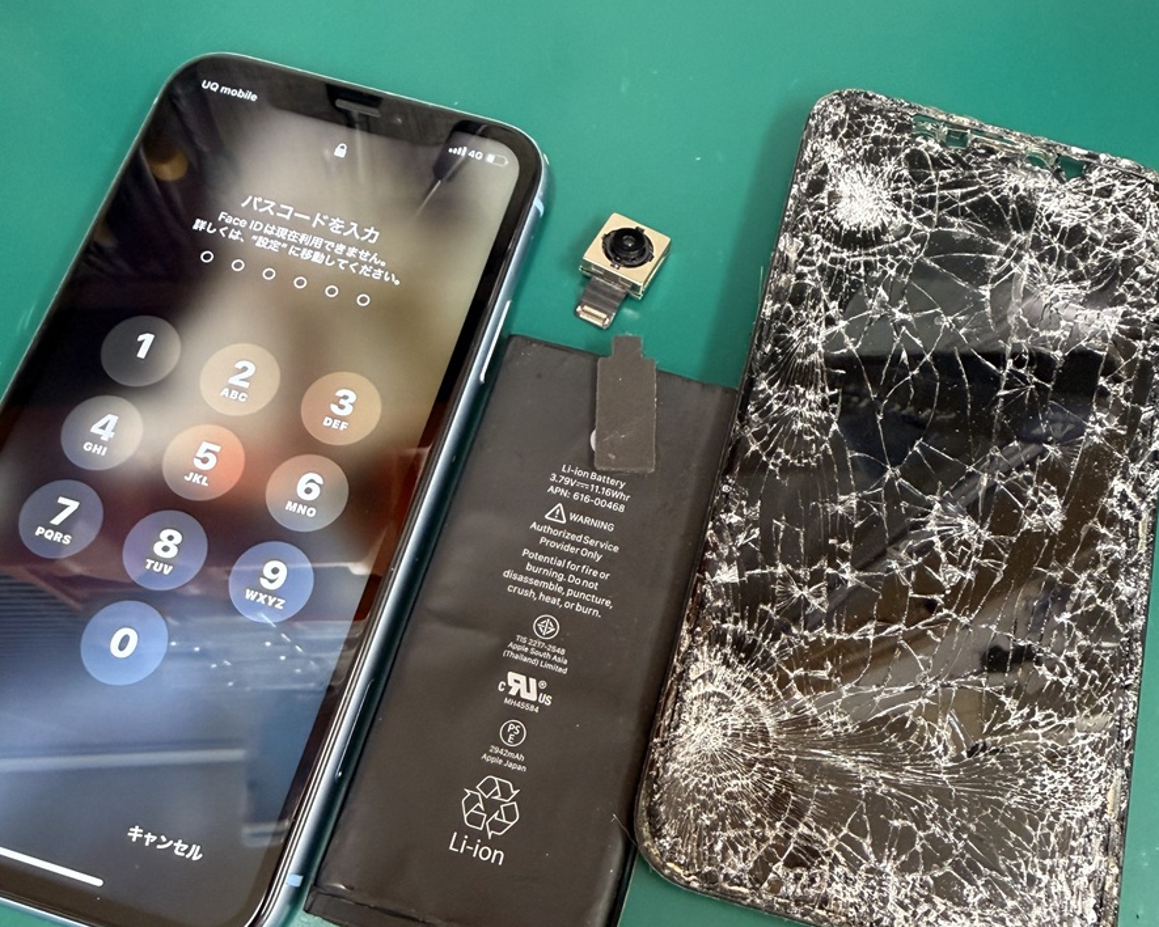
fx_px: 1098
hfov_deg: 55.7
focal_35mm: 32
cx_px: 589
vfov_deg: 45.1
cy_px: 621
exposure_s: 1/50
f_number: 2.2
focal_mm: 2.22
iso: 400
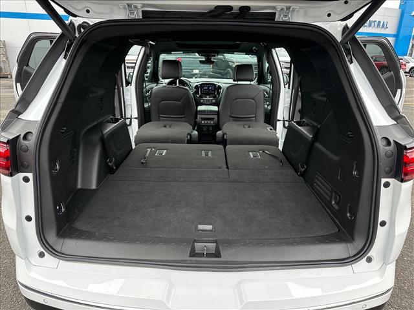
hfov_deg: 71.6
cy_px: 155
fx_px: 287
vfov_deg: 56.8
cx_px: 207
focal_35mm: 24
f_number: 1.78
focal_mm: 6.86
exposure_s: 1/604
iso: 80
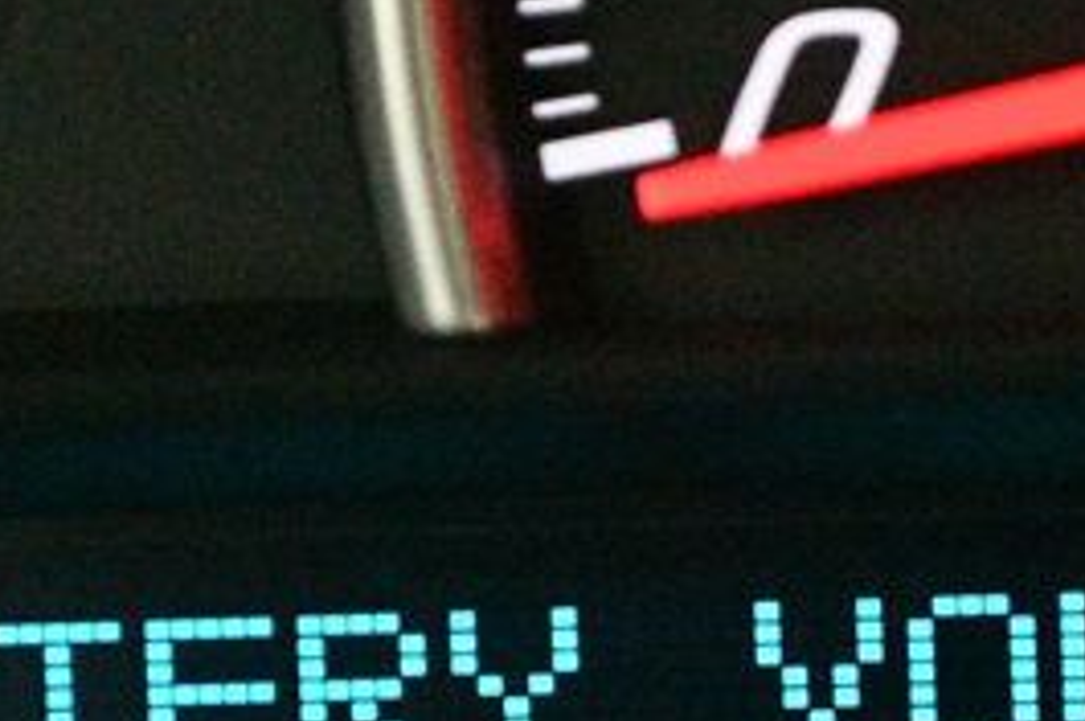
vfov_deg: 4.3
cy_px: 725
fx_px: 9542
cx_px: 676
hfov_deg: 6.5
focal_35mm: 317
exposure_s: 1/50
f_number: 5.6
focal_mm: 55
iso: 12800
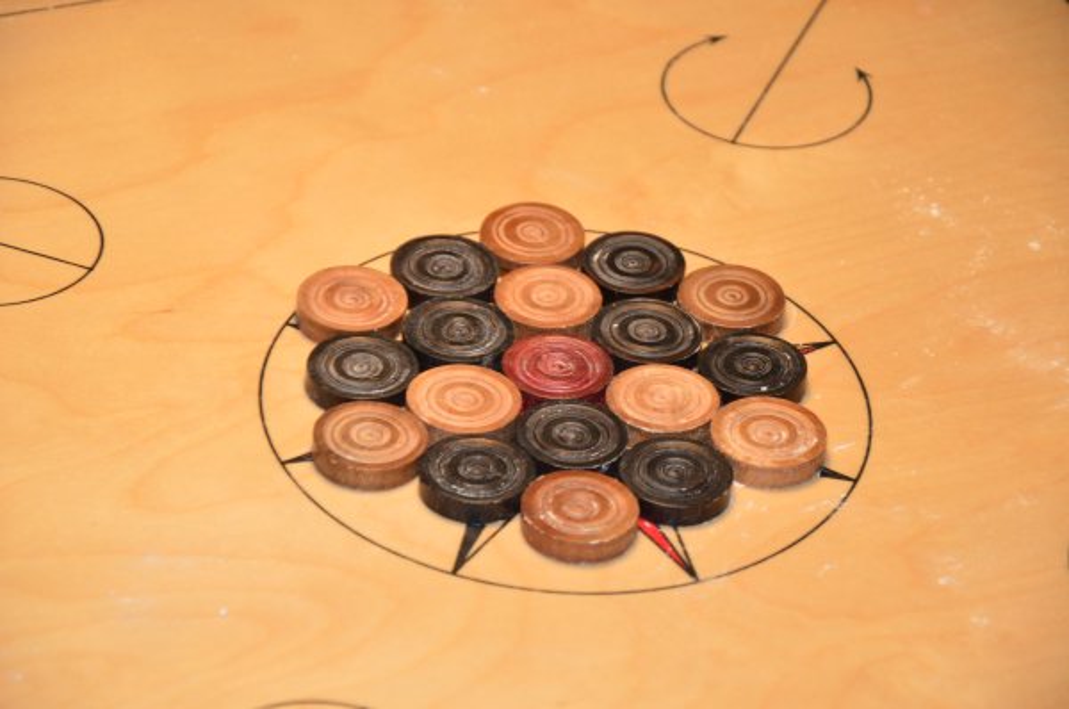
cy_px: 354
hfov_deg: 13.1
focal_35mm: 158
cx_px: 534
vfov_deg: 8.7
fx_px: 4669
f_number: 5.6
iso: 400
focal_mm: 105
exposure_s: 1/50
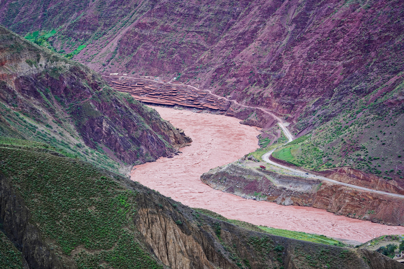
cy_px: 134
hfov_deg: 19.8
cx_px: 202
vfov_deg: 13.3
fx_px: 1156
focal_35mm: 103
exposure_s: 1/1000
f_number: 4
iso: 500
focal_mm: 103
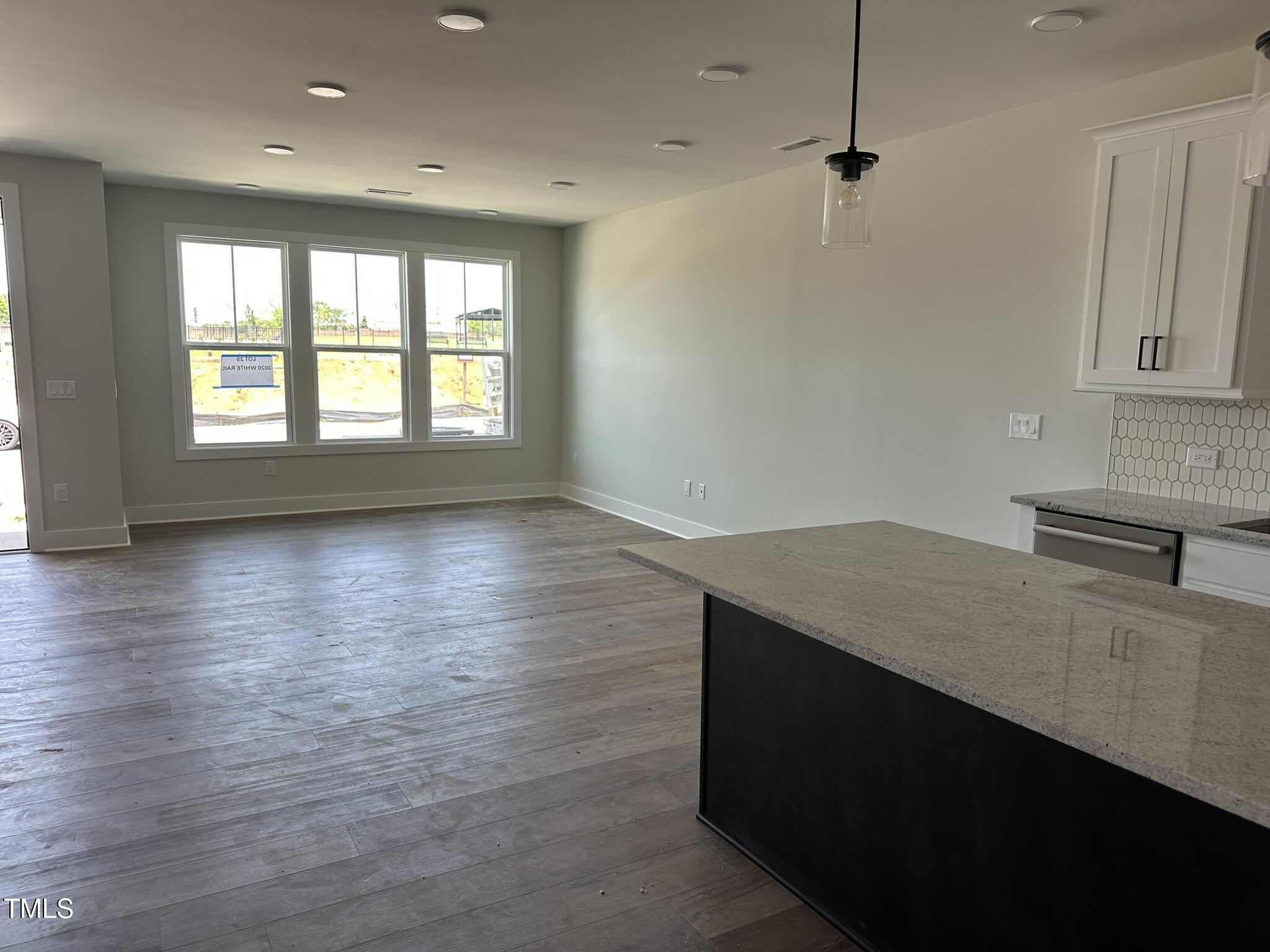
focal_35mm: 24
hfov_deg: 71.6
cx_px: 635
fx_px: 881
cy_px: 476
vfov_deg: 56.8
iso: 80
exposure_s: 1/121
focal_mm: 6.86
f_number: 1.78
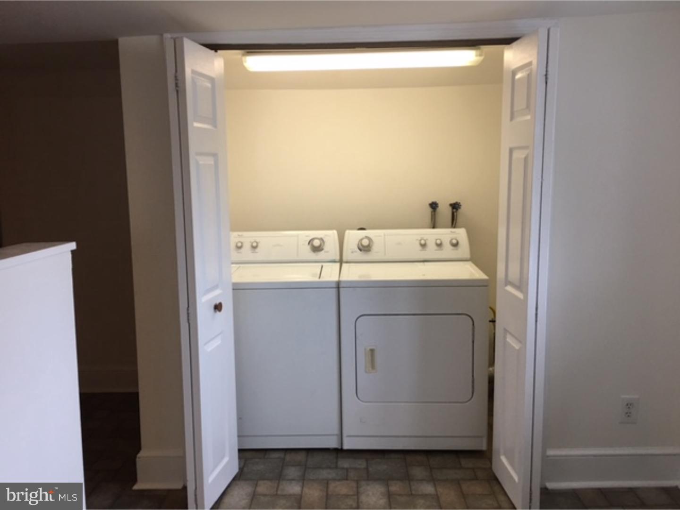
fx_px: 570
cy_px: 255
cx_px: 340
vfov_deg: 48.2
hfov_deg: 61.7
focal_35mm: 29
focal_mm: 4.15
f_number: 2.2
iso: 40
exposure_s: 1/30
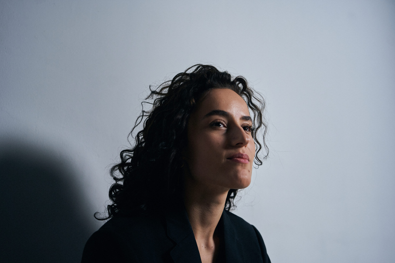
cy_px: 132
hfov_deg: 54.4
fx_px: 384
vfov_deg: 37.9
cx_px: 198
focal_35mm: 35
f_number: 2.8
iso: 400
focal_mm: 35
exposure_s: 1/250
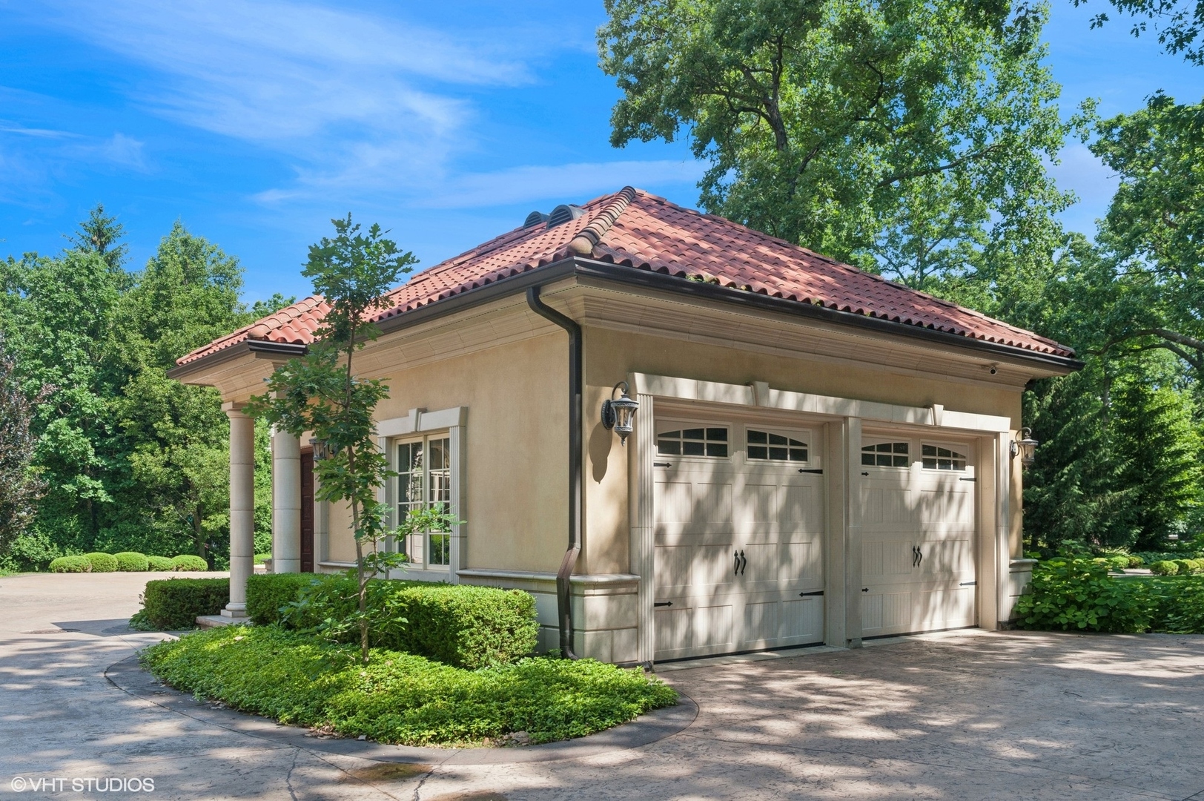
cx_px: 602
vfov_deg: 42.3
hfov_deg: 60.3
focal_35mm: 31
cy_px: 400
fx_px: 1036
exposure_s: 1/250
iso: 200
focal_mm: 31
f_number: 8
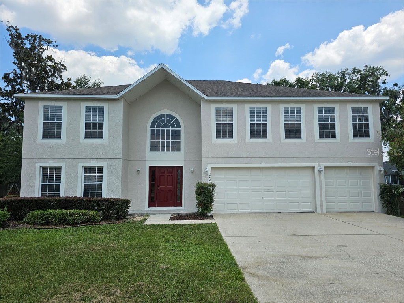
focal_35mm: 23
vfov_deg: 58.9
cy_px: 152
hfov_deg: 73.9
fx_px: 268
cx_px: 202
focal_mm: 6.3
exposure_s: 1/955
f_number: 1.7
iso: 10
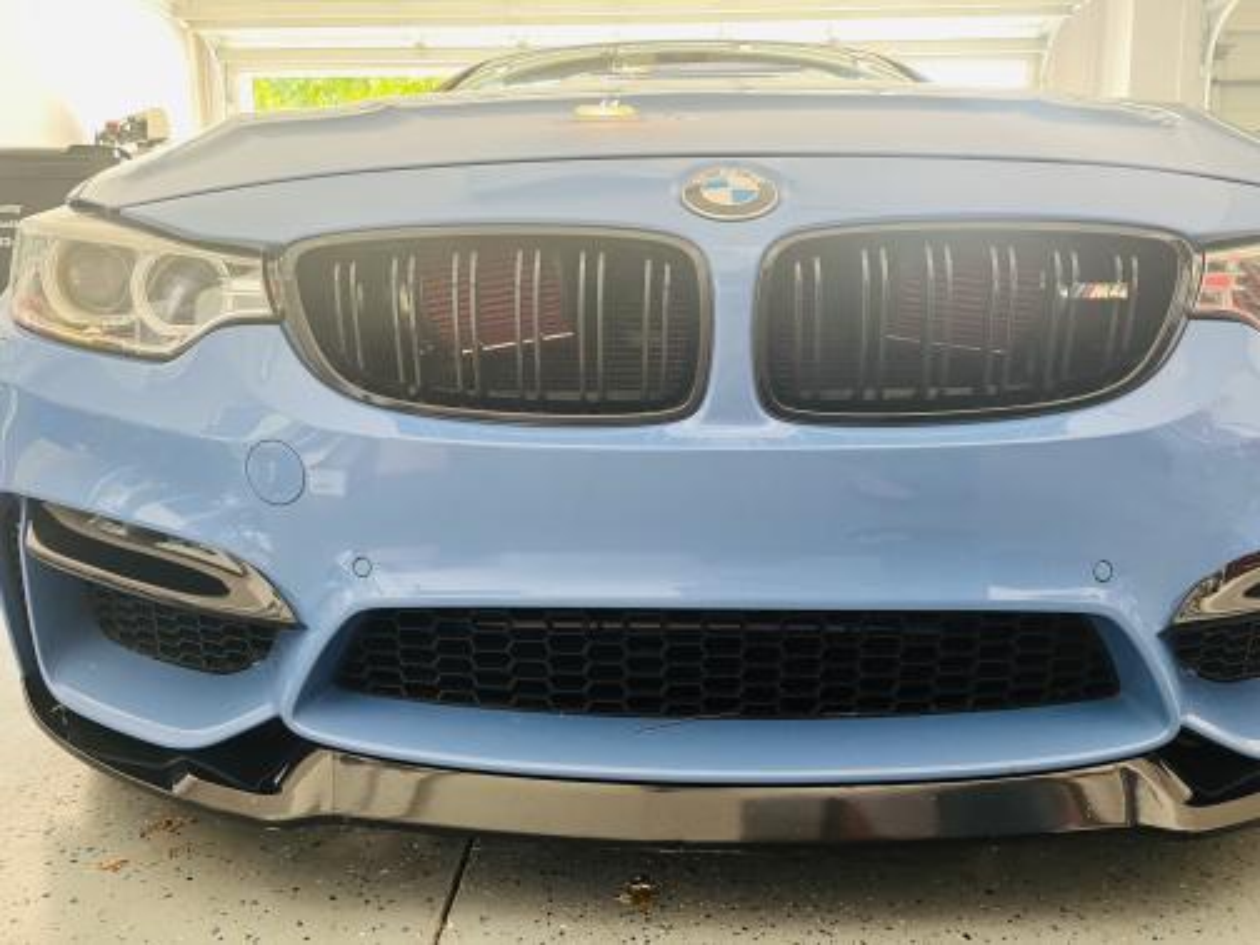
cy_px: 472
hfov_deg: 67.3
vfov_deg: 53.1
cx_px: 630
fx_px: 946
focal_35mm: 26
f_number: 1.6
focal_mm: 5.1
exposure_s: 1/60
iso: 160
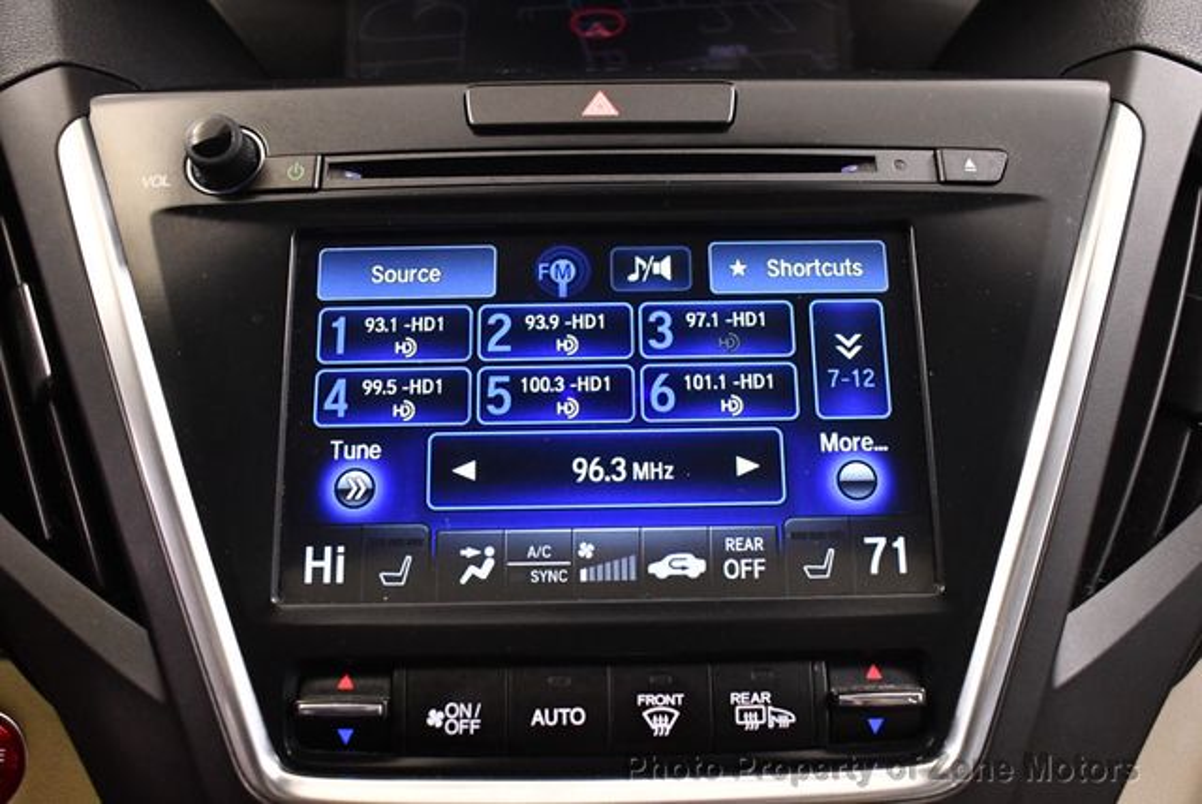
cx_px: 601
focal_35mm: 36
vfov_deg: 36.9
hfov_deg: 53.1
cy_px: 402
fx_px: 1203
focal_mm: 18
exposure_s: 1/80
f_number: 3.5
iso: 3200
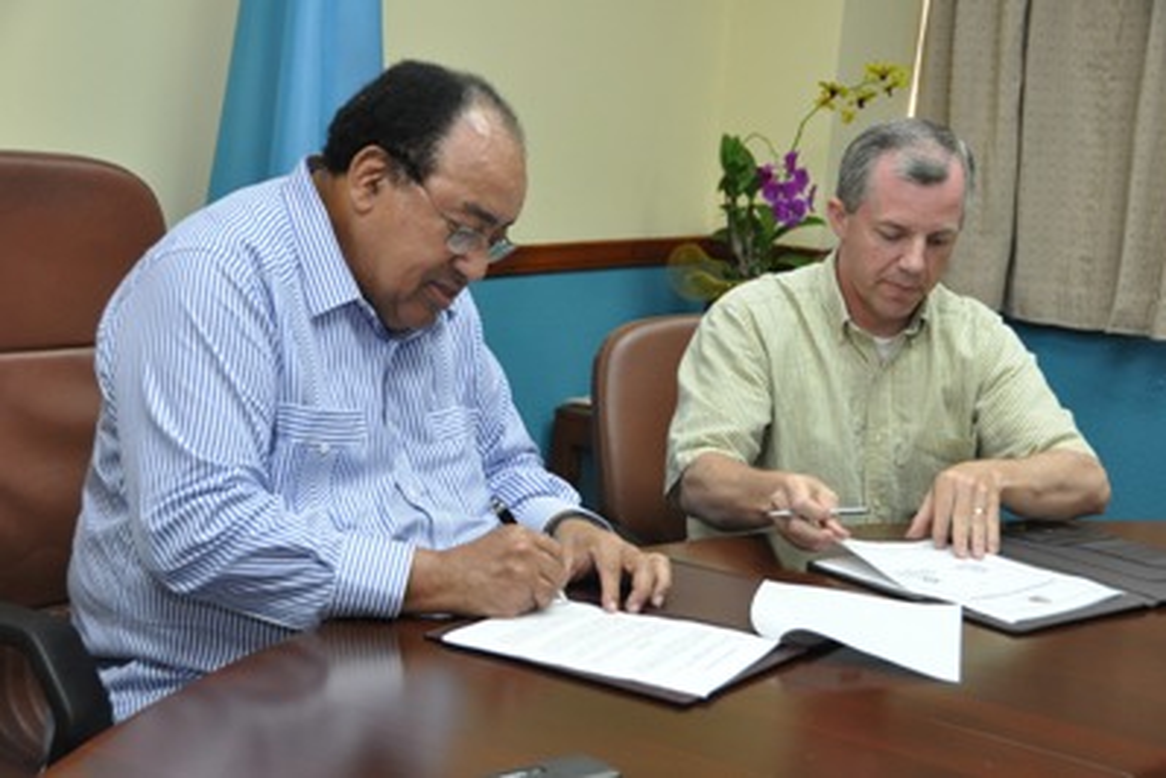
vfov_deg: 20.6
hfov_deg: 30.5
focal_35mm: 66
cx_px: 583
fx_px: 2137
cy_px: 389
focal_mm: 44
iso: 800
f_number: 5.6
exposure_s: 1/60
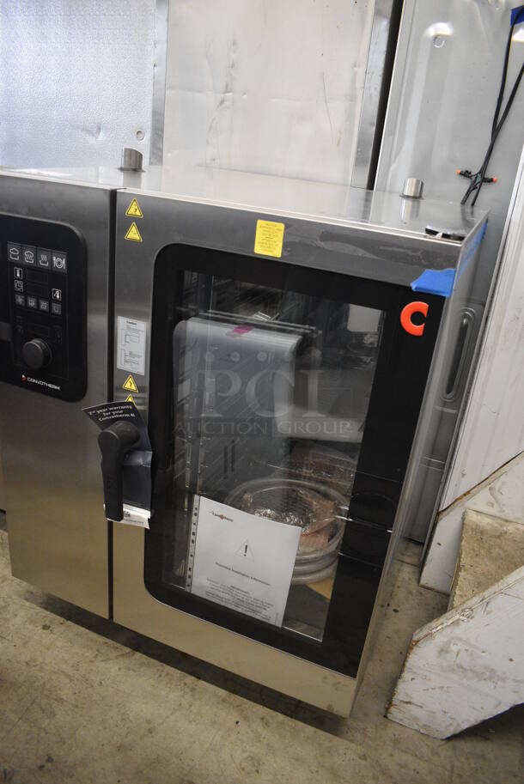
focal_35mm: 27
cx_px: 262
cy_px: 392
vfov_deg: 67.3
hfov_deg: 48.0
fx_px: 589
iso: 2200
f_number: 3.5
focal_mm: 18
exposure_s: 1/125
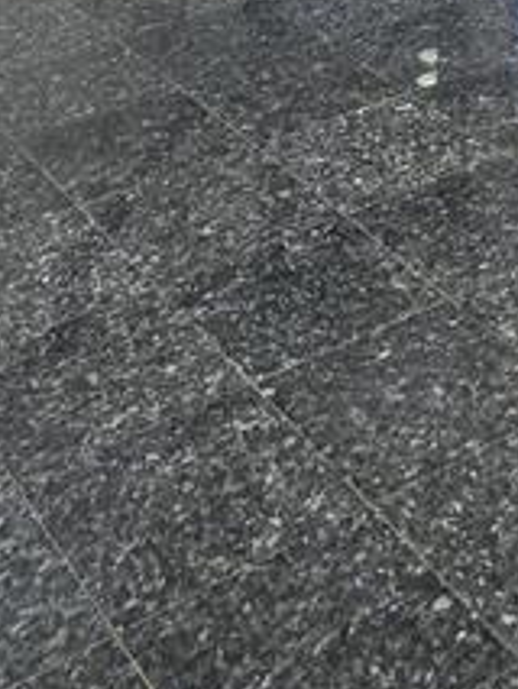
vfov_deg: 20.1
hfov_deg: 17.1
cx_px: 609
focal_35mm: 83
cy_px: -359
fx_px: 1654
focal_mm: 5.4
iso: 200
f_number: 1.8
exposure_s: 1/120
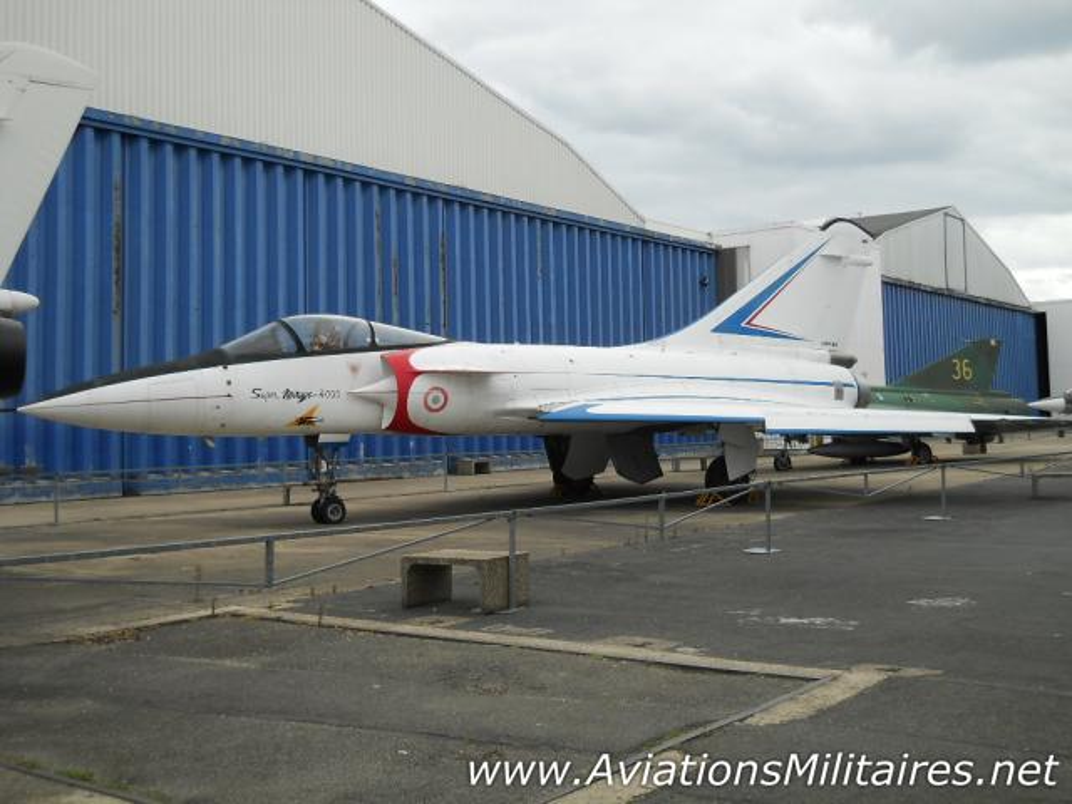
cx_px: 536
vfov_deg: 35.1
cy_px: 402
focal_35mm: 41
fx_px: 1270
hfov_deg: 45.8
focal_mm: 6.72
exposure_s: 1/160
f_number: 5.5
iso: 80
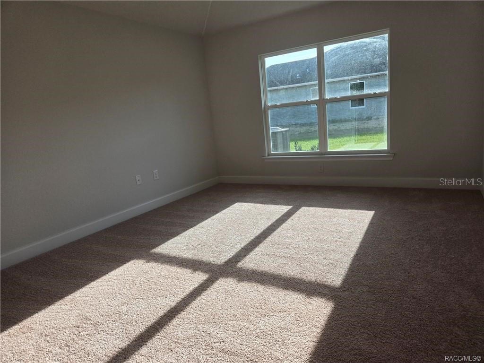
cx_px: 242
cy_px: 182
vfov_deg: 58.9
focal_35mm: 23
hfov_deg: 73.9
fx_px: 322
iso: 25
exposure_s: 1/244
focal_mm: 5.4
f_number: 1.8
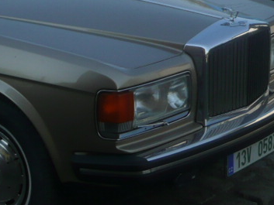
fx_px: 1235
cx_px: 176
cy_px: 36
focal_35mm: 156
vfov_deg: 9.5
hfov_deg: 12.6
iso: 100
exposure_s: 1/500
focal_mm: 9.5
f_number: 4.4
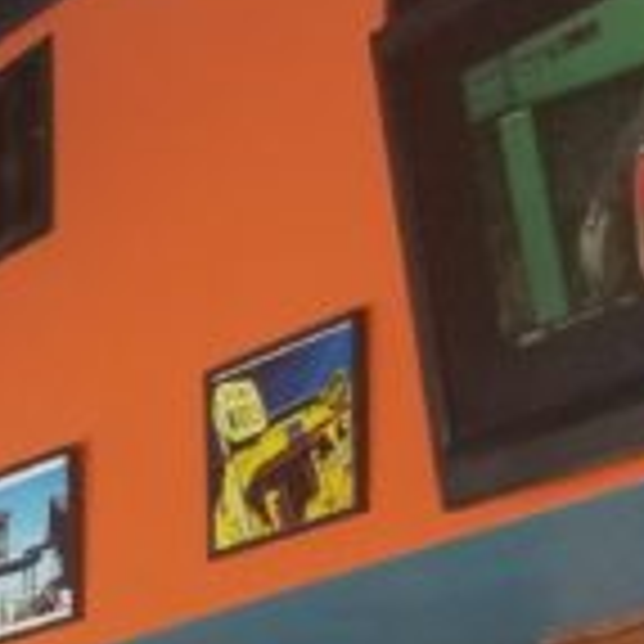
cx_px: -1083
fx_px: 2926
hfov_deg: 10.2
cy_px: 1329
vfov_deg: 11.3
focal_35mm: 139
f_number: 1.7
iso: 80
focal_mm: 4.25
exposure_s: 1/60
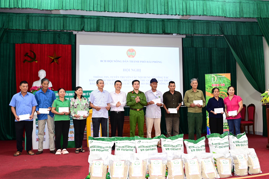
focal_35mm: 36
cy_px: 90
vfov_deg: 36.9
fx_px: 269
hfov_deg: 53.1
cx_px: 134
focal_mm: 36
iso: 2000
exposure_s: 1/100
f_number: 4
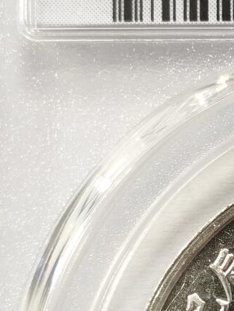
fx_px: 2010
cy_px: 233
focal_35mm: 223
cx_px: 377
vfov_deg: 8.9
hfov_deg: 6.6
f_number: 16
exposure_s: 1/100
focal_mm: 5.56
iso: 160
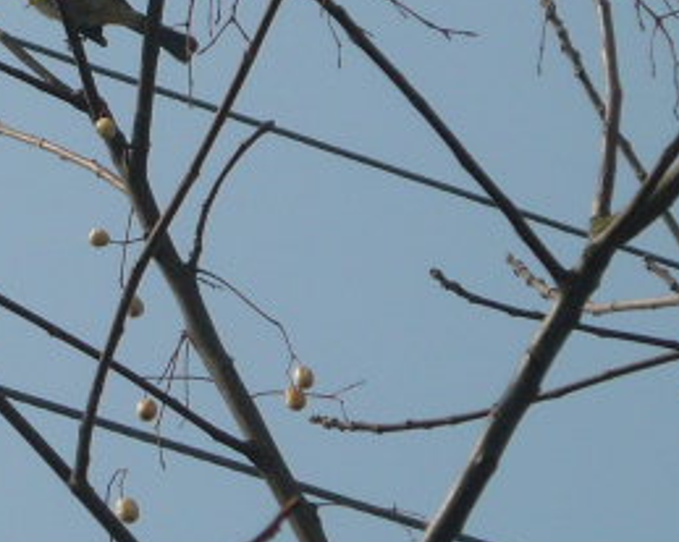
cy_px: 5
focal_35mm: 386
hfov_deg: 5.0
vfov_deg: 4.0
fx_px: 7754
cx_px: -37
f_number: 5.1
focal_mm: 16.5
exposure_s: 1/800
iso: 100
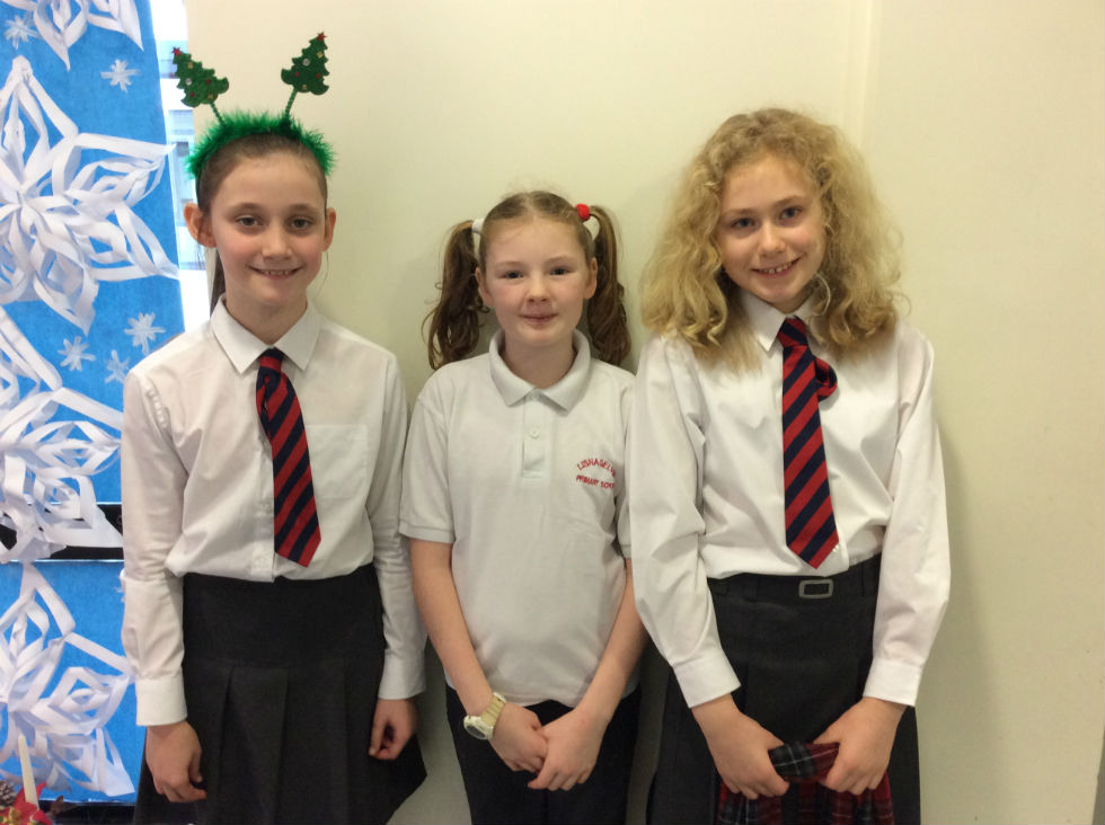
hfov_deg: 56.9
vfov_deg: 44.1
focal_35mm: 32
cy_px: 412
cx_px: 552
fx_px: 1020
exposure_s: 1/24
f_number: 2.4
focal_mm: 3.3
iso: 100
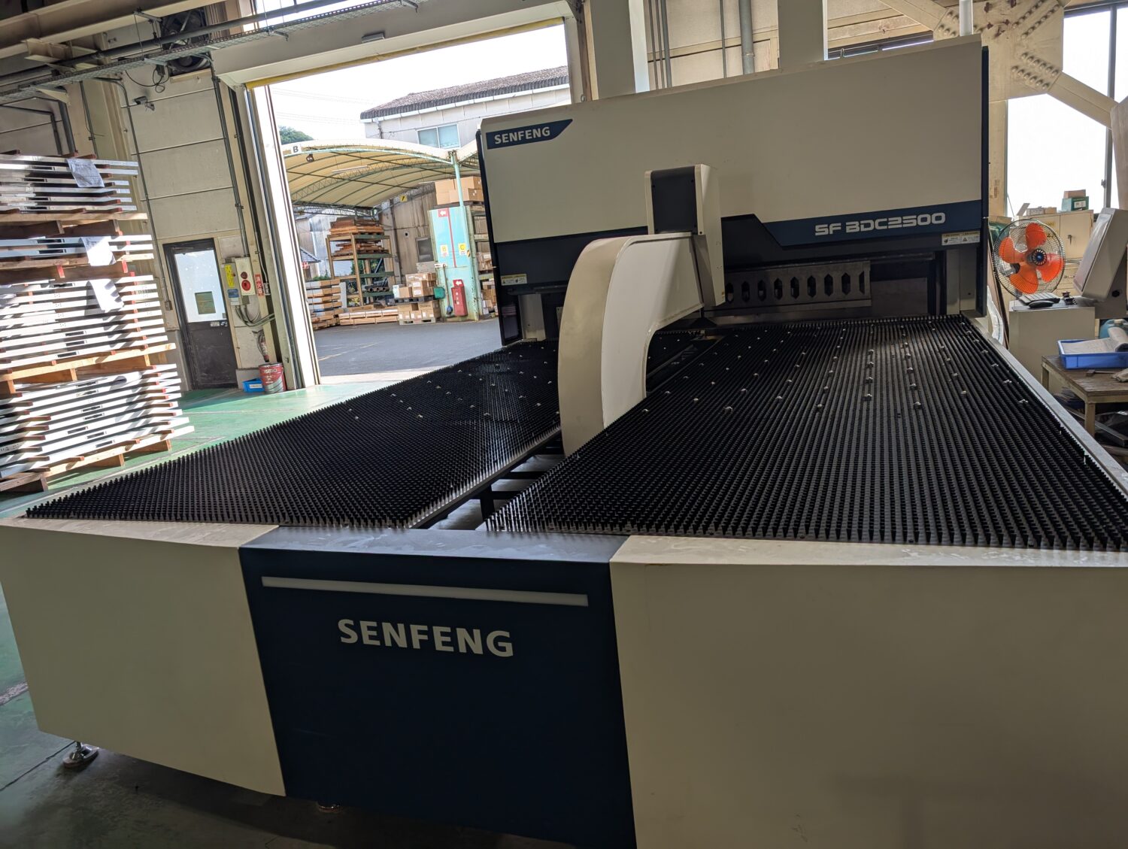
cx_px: 564
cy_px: 424
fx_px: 783
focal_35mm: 24
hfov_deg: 71.5
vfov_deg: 56.9
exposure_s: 1/120
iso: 17
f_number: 1.68
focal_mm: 6.9
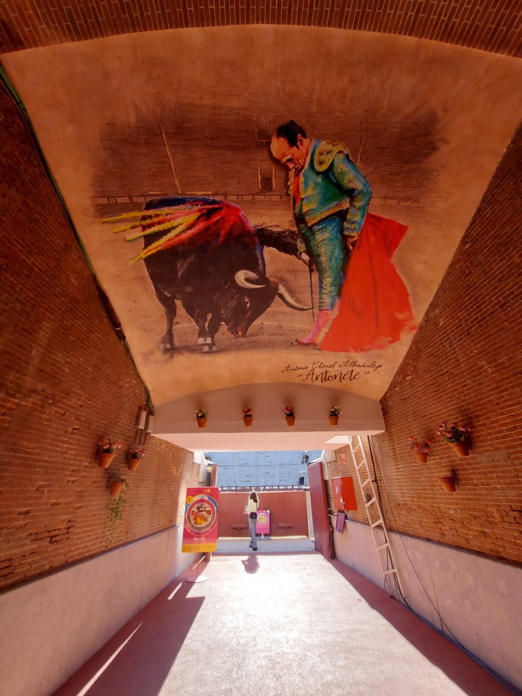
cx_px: 261
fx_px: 261
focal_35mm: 13
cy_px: 348
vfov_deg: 106.2
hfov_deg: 89.9
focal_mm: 1.74
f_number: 2.2
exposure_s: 1/137
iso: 50
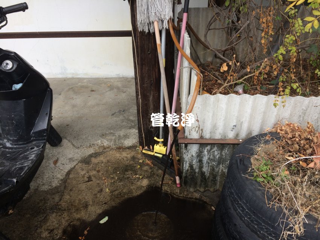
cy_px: 120
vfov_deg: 48.2
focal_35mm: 29
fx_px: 268
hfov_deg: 61.6
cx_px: 160
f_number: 2.2
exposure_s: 1/134
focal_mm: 4.15
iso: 32
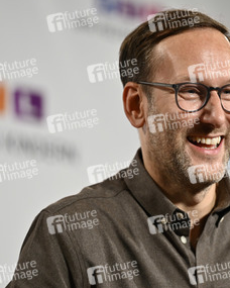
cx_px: 187
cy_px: 147
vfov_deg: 7.9
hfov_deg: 6.3
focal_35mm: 245
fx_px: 2085
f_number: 2.8
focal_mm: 165
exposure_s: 1/250
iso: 800
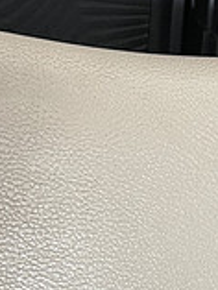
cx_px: 198
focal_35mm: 122
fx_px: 1023
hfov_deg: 12.1
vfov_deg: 15.3
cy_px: 395
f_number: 1.6
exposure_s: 1/60
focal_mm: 5.1
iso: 400
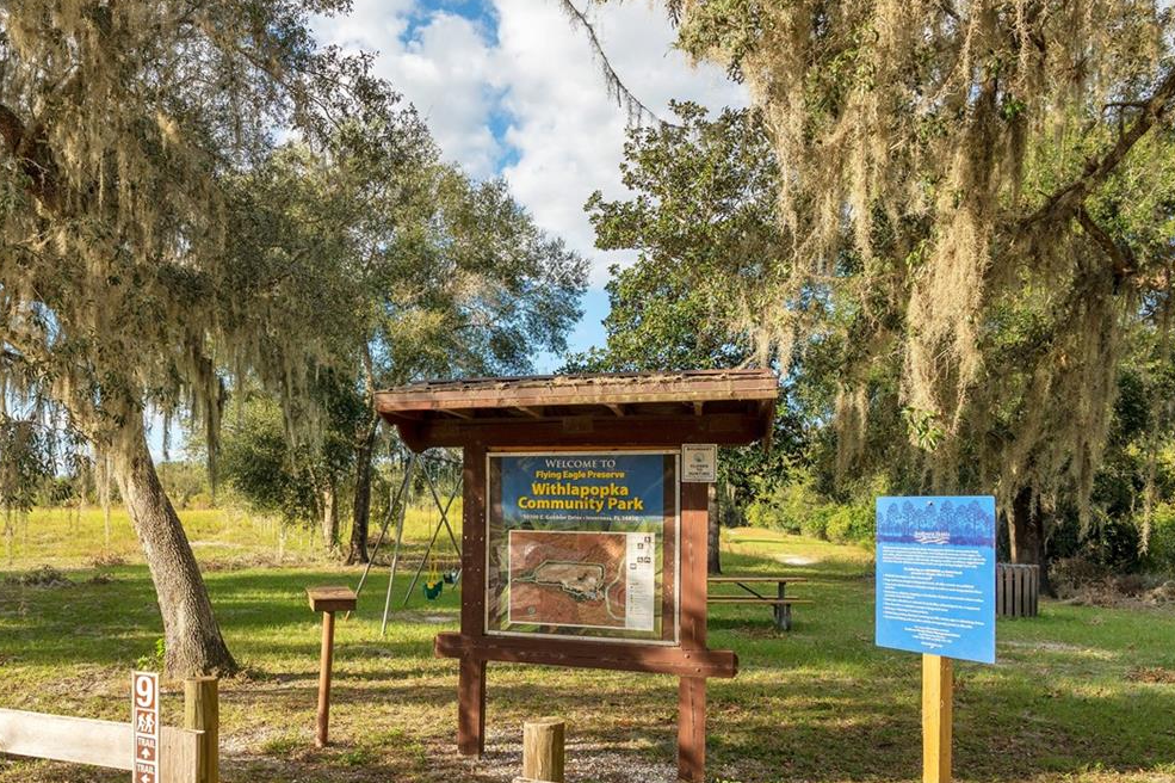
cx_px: 367
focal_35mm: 26
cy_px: 493
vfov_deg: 49.0
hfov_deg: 67.0
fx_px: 848
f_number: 5
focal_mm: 16
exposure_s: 1/250
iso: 100
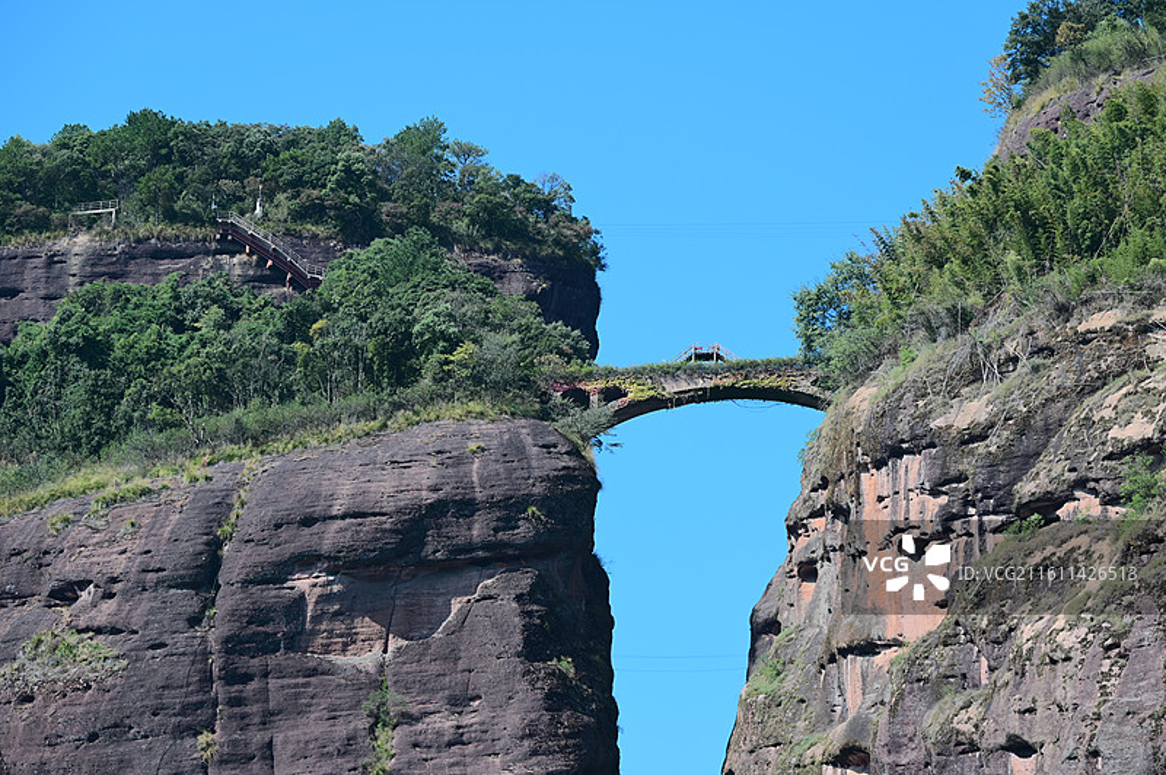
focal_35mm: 103
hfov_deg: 19.8
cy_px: 388
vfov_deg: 13.3
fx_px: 3333
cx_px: 583
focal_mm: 103
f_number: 6.3
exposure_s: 1/320
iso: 100
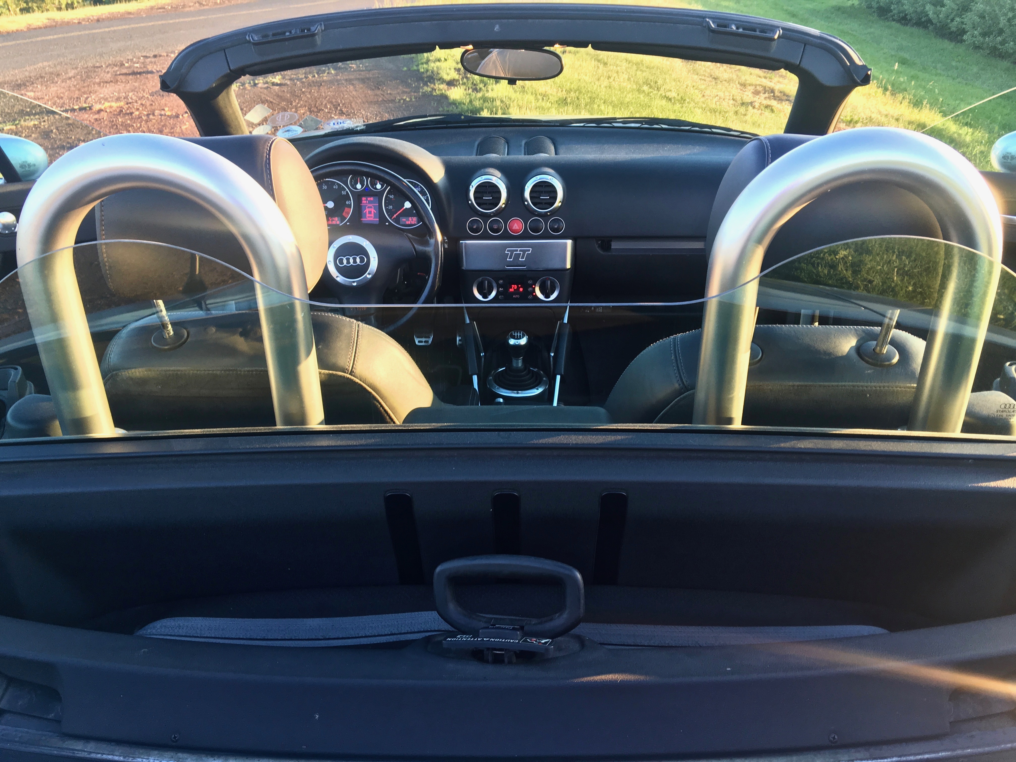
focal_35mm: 29
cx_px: 508
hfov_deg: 61.7
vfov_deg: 48.2
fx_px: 851
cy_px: 381
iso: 32
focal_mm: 4.15
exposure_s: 1/50
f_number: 2.2
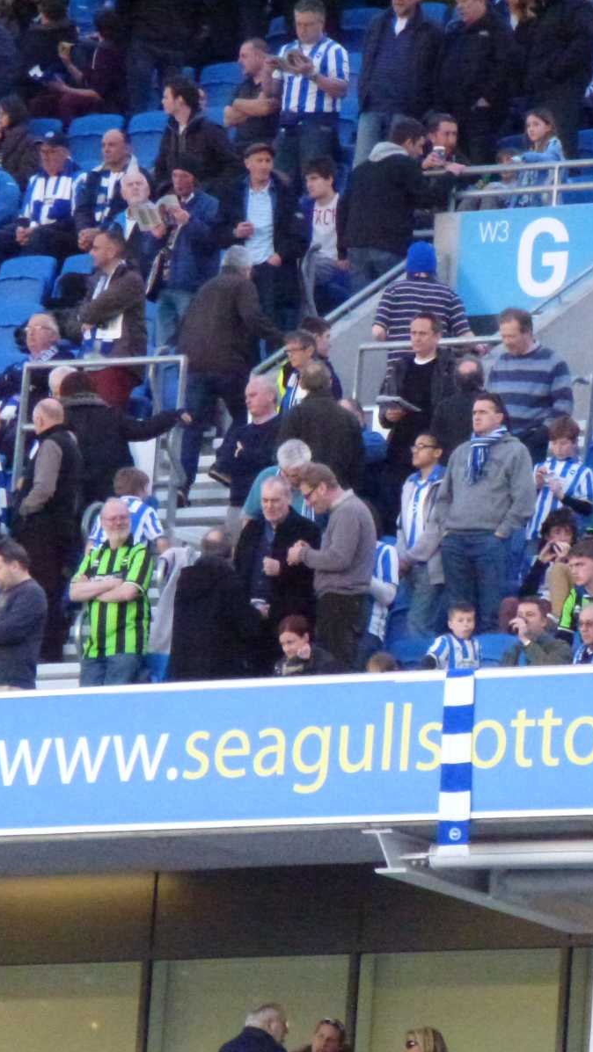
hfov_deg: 2.2
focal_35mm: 559
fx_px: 15614
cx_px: 400
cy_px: 526
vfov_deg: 3.9
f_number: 5.9
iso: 1600
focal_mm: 68.8
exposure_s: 1/400
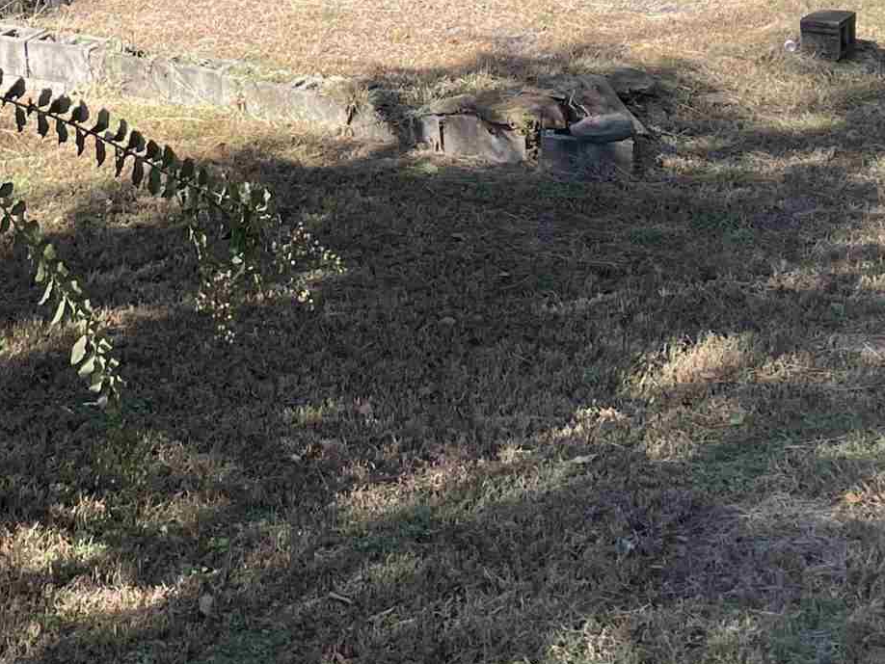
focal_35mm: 87
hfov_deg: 22.3
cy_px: -373
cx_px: 245
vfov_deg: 15.5
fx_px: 2225
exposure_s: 1/612
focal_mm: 4.2
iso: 32
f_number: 1.6
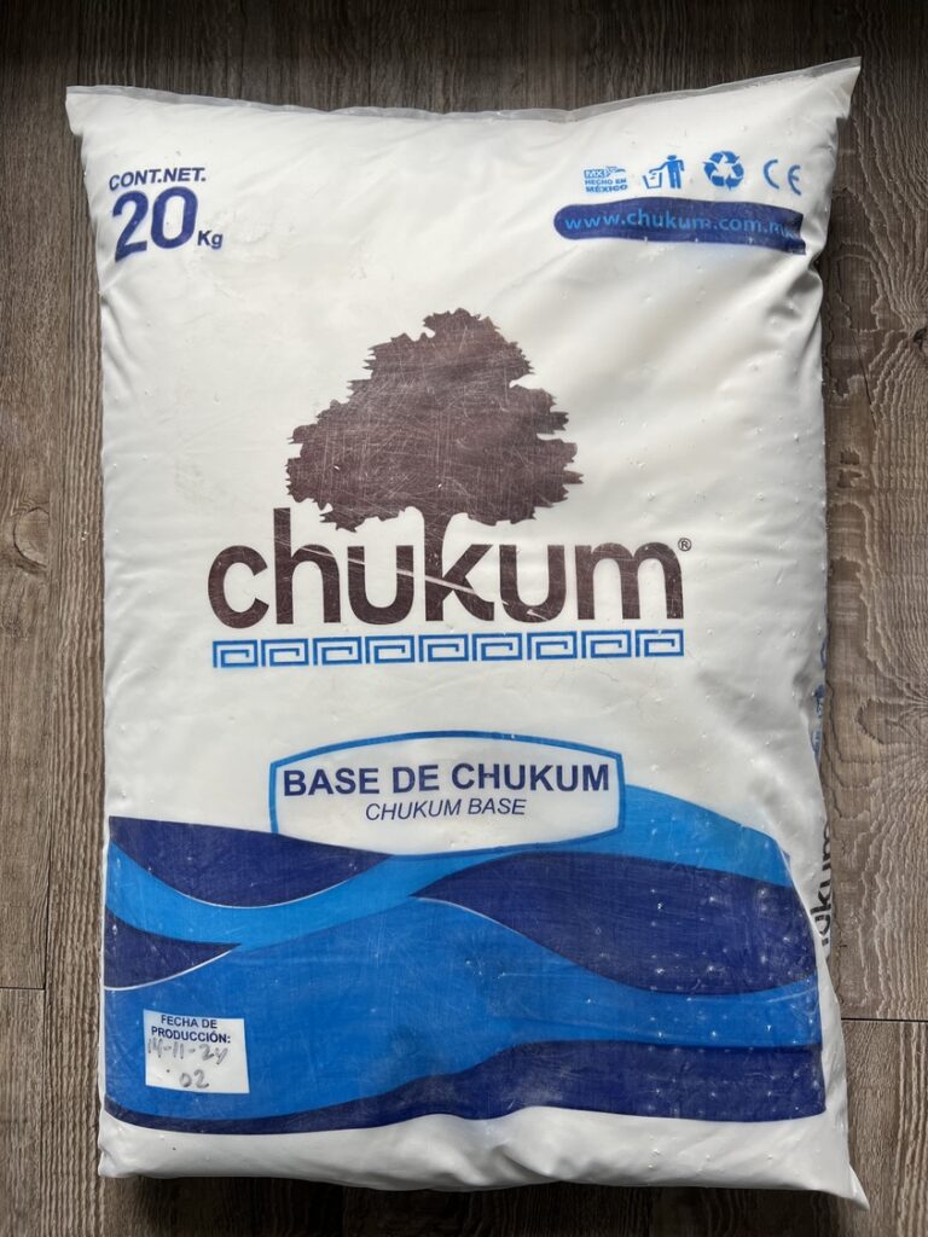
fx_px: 929
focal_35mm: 26
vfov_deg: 67.3
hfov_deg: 53.1
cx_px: 464
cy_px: 618
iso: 50
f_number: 1.5
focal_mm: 5.7
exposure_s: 1/353
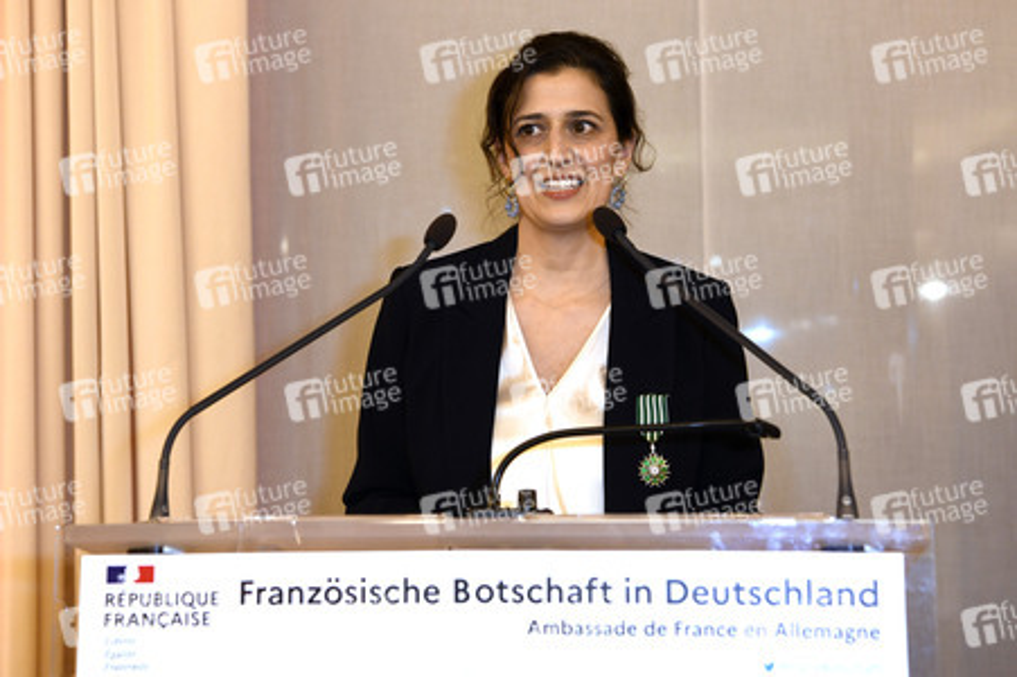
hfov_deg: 35.7
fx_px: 1581
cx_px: 508
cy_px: 338
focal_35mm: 56
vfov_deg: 24.2
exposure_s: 1/40
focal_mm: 56
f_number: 5
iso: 1600
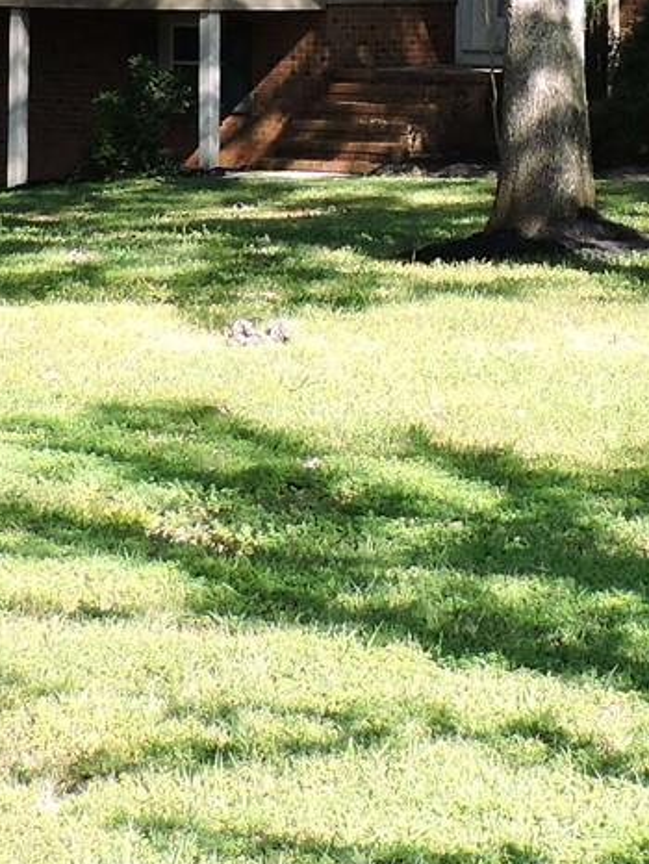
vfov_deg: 13.2
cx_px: 682
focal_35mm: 145
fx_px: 3621
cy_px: -184
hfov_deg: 10.1
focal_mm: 5.9
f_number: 3.2
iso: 100
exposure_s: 1/200
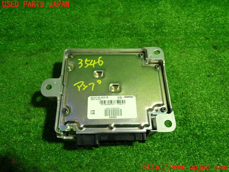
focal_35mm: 30
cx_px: 114
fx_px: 198
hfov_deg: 60.0
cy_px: 86
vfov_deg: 46.8
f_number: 2.3
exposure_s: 1/30
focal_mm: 5.4
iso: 200
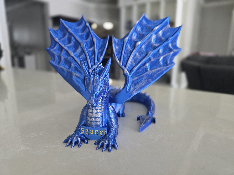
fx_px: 155
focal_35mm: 23
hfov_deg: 73.9
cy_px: 88
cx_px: 117
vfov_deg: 58.9
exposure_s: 1/120
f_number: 1.7
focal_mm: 6.3
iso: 500
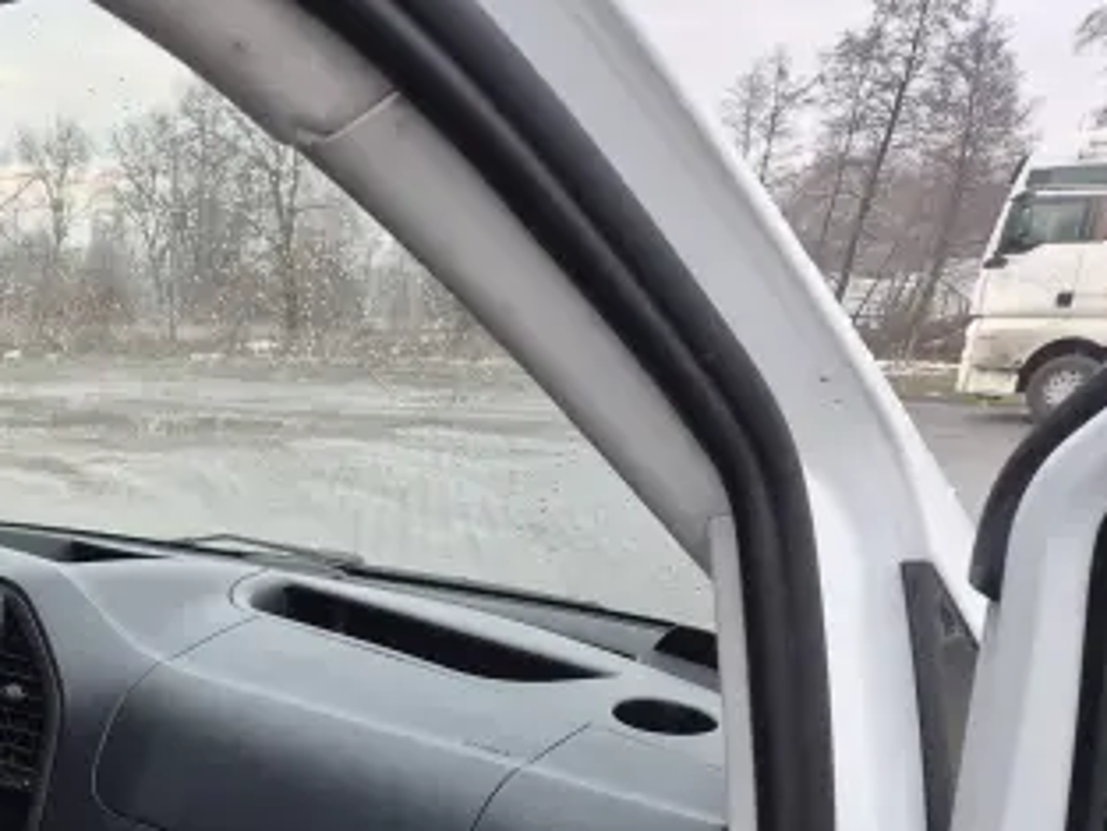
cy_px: 835
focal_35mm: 47
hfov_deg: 37.4
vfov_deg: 28.9
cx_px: 85
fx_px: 1504
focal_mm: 5.4
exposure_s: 1/100
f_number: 1.8
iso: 640
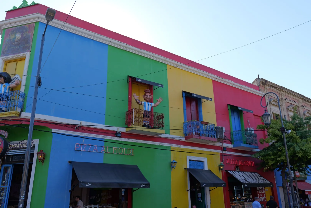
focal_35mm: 30
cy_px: 104
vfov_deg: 43.6
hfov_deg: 61.9
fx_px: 259
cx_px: 156
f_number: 5.6
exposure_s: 1/200
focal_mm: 30
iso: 100
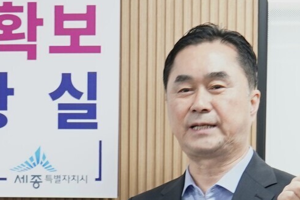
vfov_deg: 20.3
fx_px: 542
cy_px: 195
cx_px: -14
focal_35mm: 65
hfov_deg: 28.6
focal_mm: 25
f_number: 2.8
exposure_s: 1/30
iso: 250
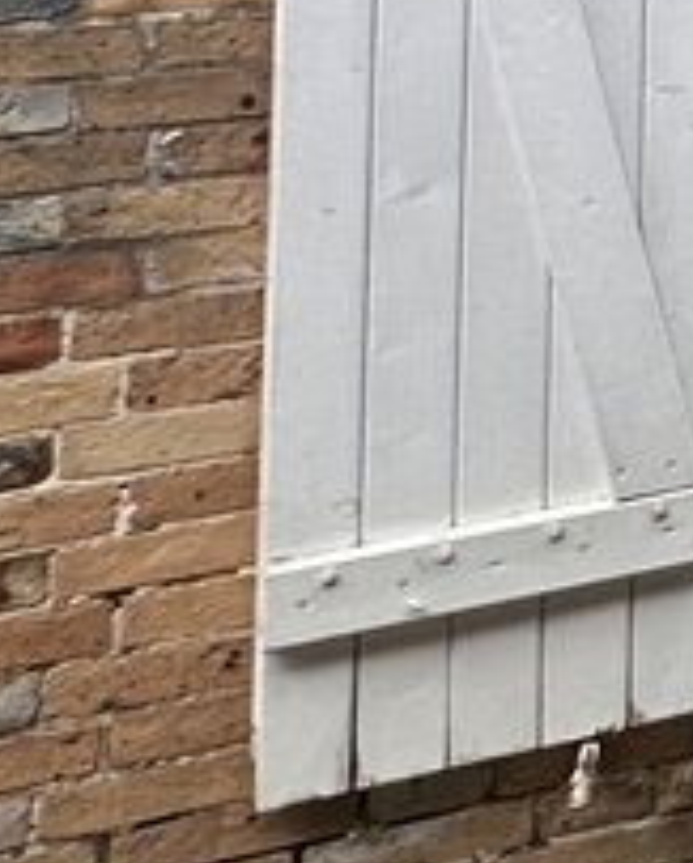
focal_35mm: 86
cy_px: -540
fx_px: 2200
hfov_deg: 10.9
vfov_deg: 18.7
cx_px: 2139
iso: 40
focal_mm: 2.22
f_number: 2.2
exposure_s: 1/796
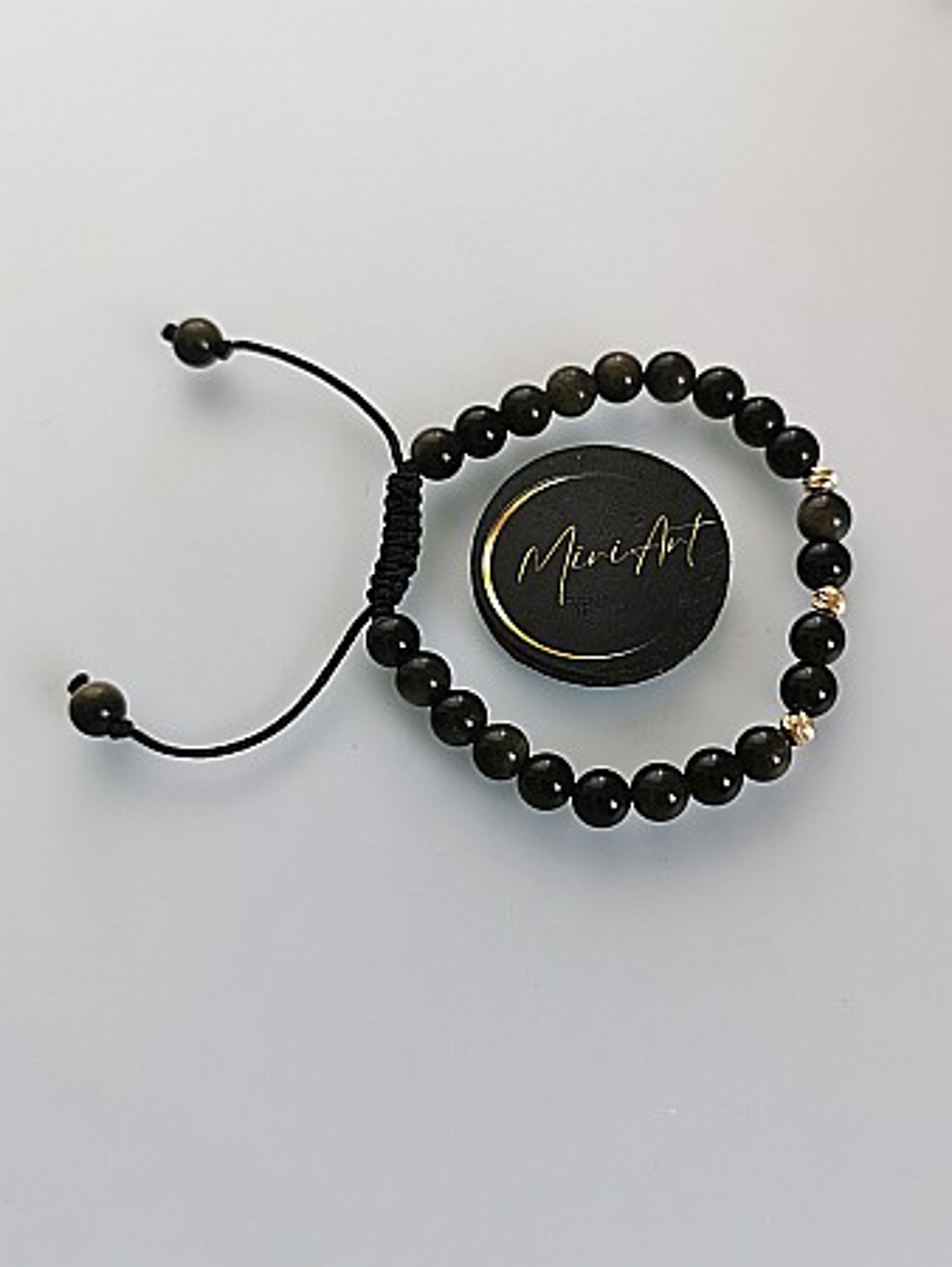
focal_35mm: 38
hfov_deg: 37.8
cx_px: 476
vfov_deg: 49.0
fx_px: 1392
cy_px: 634
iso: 125
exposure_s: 1/50
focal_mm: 5.56
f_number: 1.6
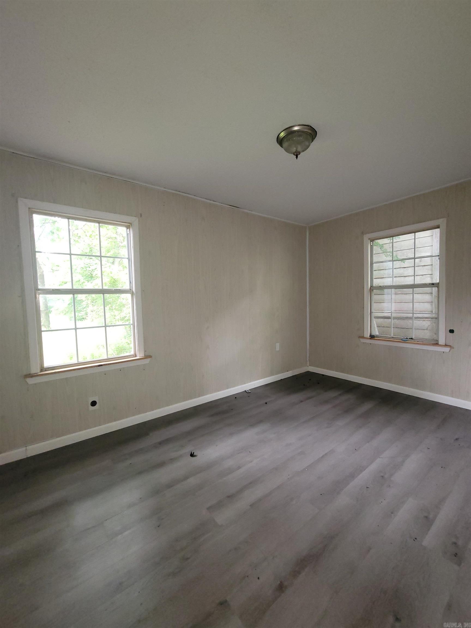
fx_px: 236
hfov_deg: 89.9
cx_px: 236
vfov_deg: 106.2
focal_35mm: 13
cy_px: 314
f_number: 2.2
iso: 320
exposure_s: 1/40
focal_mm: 2.2
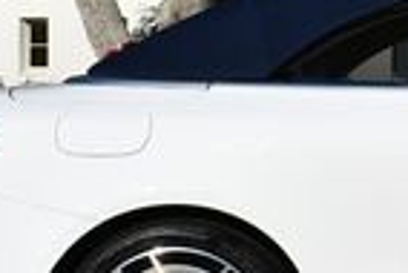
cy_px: -55
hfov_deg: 9.6
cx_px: 669
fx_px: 2348
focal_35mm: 207
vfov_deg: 6.6
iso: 100
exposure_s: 1/400
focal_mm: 23
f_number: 10
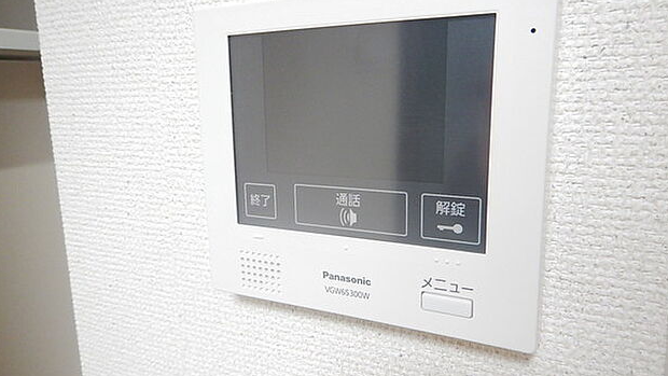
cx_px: 338
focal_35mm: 27
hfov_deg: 69.8
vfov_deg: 42.9
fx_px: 478
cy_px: 184
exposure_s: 1/40
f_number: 2.8
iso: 400
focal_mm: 4.3
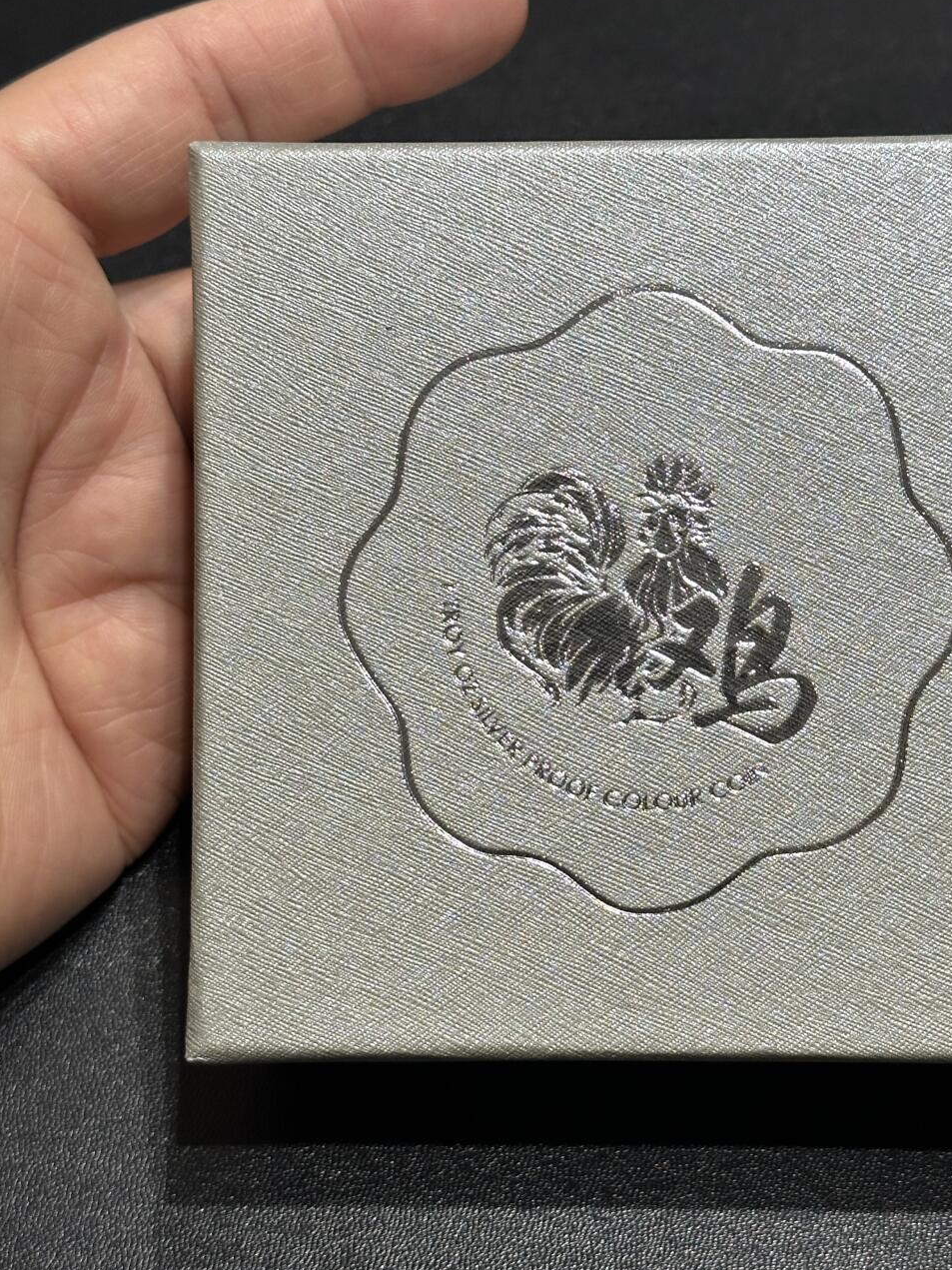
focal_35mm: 68
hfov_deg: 21.5
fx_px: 2494
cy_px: 710
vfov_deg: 28.5
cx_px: 640
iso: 125
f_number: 1.78
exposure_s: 1/50
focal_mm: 6.86
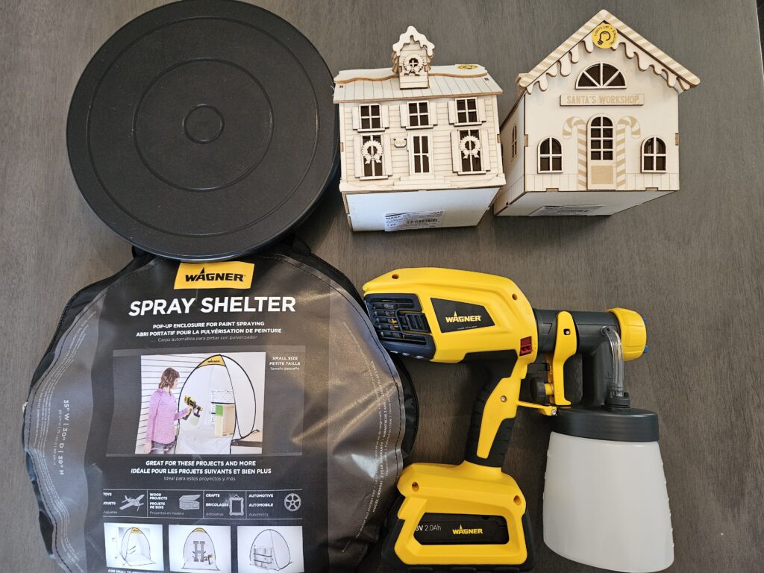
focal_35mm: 23
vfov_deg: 58.9
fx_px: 508
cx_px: 382
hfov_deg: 73.9
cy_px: 286
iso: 500
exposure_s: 1/120
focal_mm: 5.4
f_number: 1.8
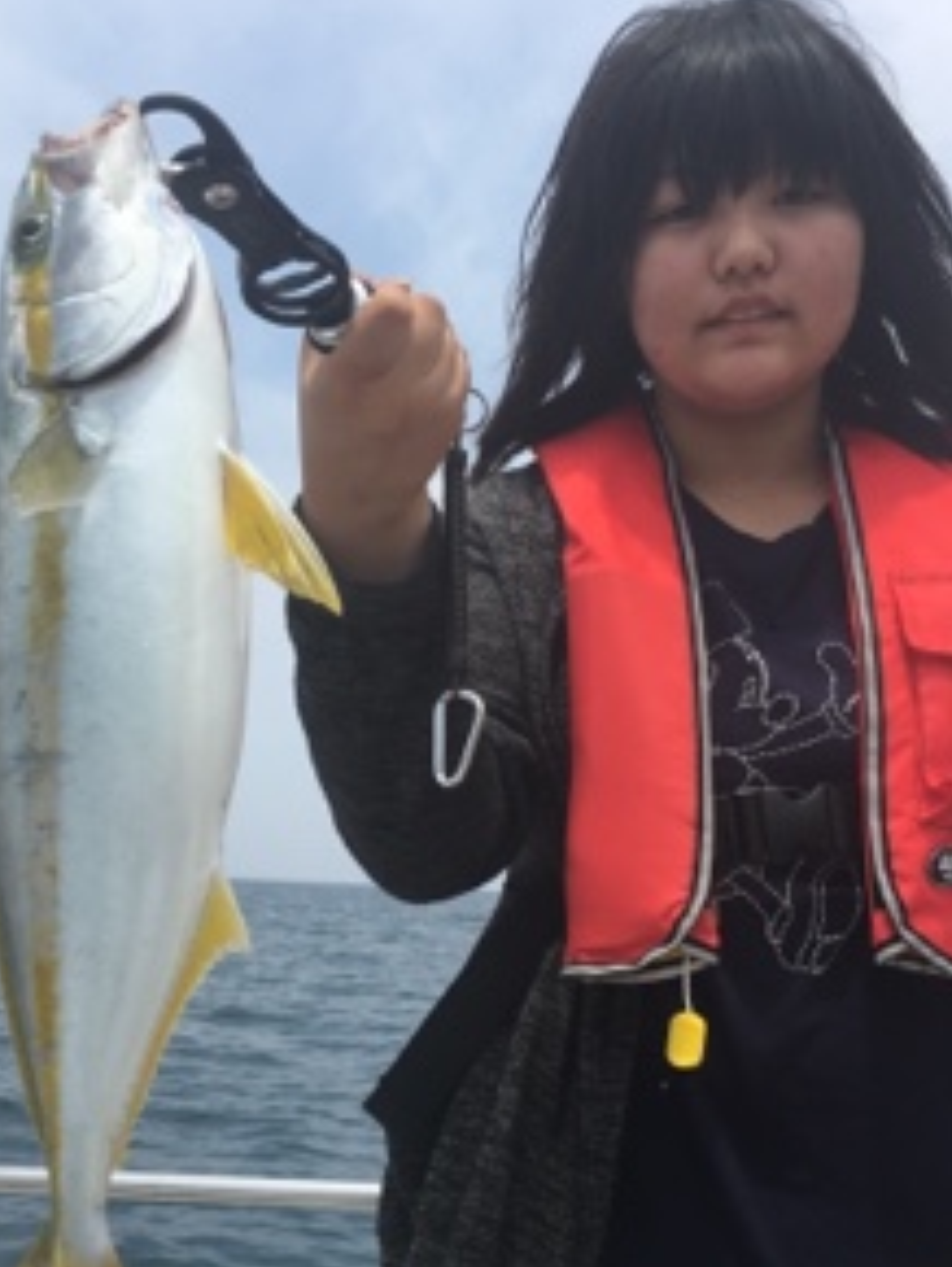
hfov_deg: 36.0
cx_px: 454
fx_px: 1465
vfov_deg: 46.4
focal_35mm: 40
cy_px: 791
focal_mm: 4.15
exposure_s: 1/1350
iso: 25
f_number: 2.2
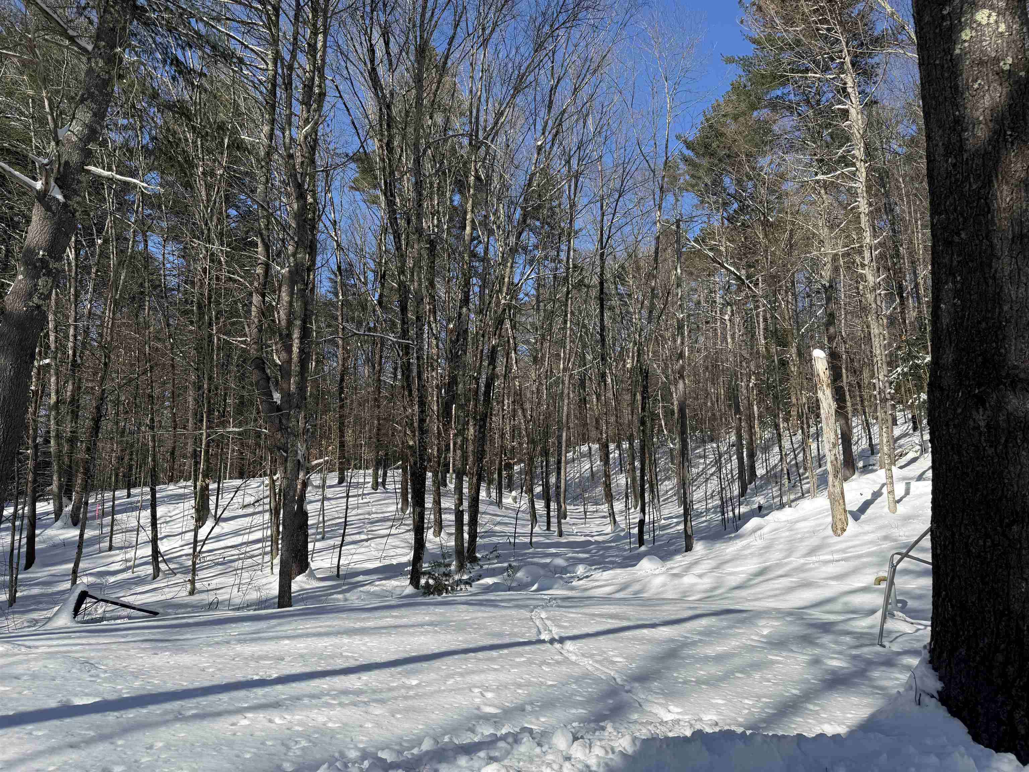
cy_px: 386
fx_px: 713
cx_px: 514
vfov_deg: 56.8
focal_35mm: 24
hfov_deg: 71.6
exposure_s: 1/4405
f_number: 1.78
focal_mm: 6.76
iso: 80
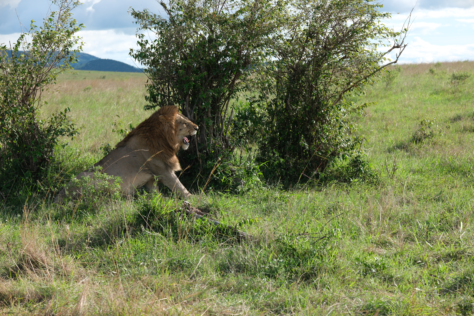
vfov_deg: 12.1
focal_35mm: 113
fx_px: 1488
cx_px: 237
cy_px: 158
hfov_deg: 18.1
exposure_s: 1/400
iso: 125
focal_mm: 75
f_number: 4.5
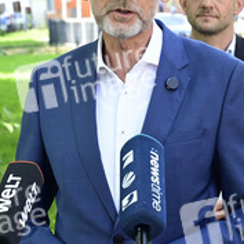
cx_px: 125
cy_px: 149
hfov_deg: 13.0
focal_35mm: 134
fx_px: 1069
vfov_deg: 13.0
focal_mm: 70
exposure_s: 1/200
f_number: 8
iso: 1000
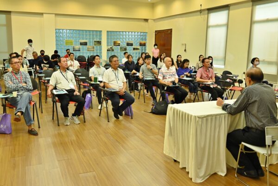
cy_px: 93
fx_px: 259
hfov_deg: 56.5
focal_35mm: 34
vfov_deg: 39.4
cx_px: 139
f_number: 5.6
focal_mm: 33.5
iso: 2500
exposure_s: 1/80
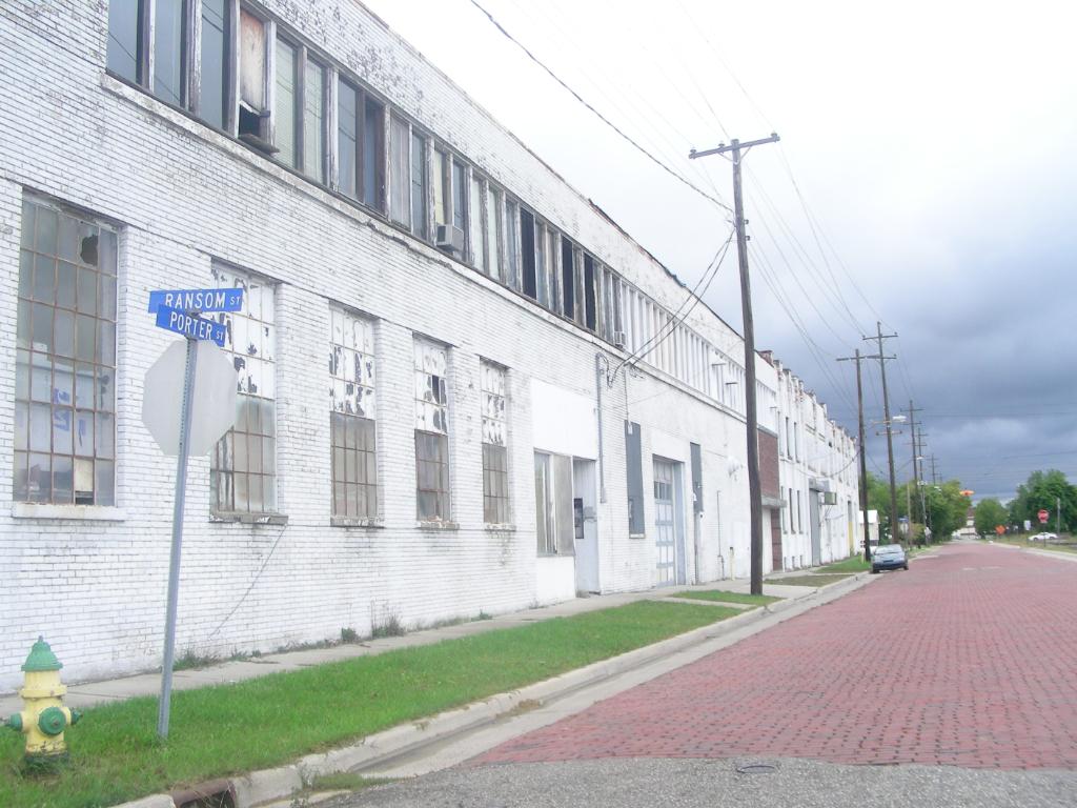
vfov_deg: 37.7
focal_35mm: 38
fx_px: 1182
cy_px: 404
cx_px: 538
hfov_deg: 49.0
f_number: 6.8
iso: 50
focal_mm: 6.3
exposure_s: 1/572
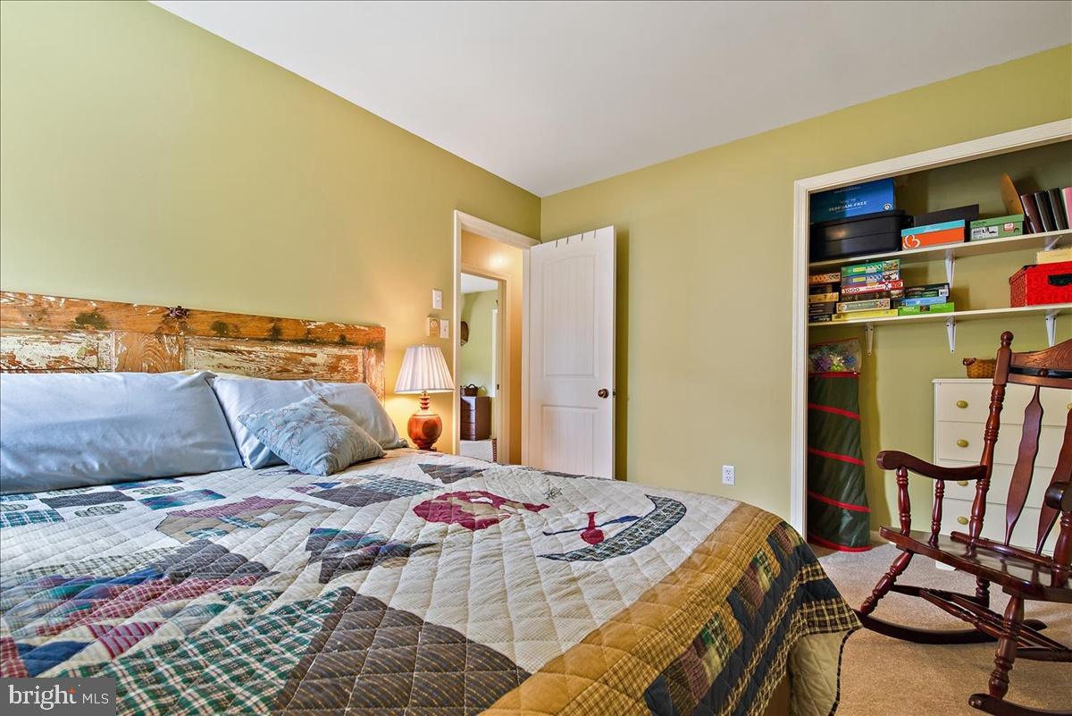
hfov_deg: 100.4
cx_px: 536
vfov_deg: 77.4
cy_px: 358
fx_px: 447
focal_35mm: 15
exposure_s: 3
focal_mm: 15
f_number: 11
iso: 100
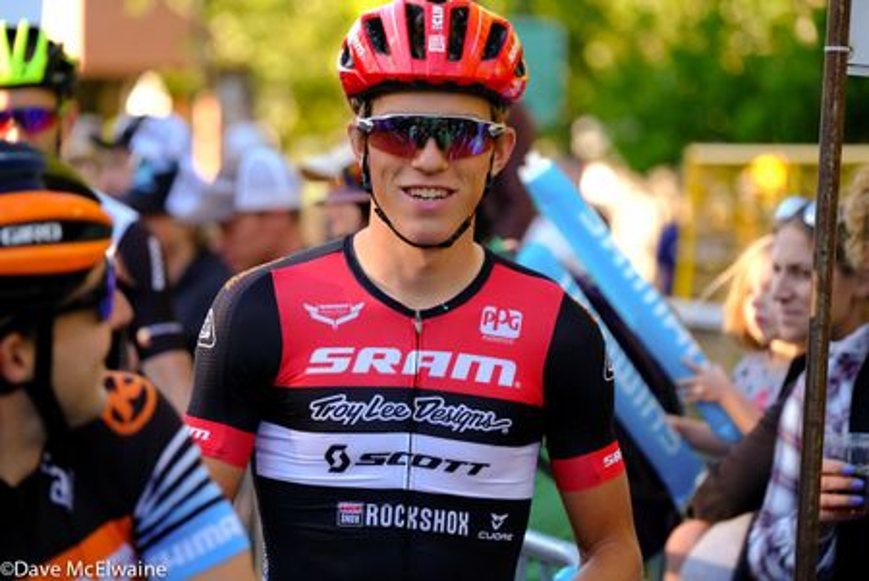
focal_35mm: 173
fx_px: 4180
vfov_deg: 8.0
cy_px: 290
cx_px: 434
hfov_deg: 11.9
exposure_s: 1/1600
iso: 2500
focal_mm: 115
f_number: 3.2
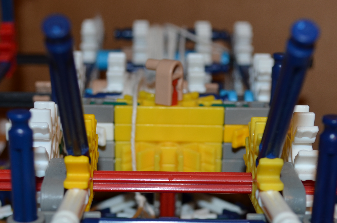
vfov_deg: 17.5
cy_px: 174
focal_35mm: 77
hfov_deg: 26.4
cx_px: 160
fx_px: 719
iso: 200
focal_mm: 28
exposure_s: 1/30
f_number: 5.6
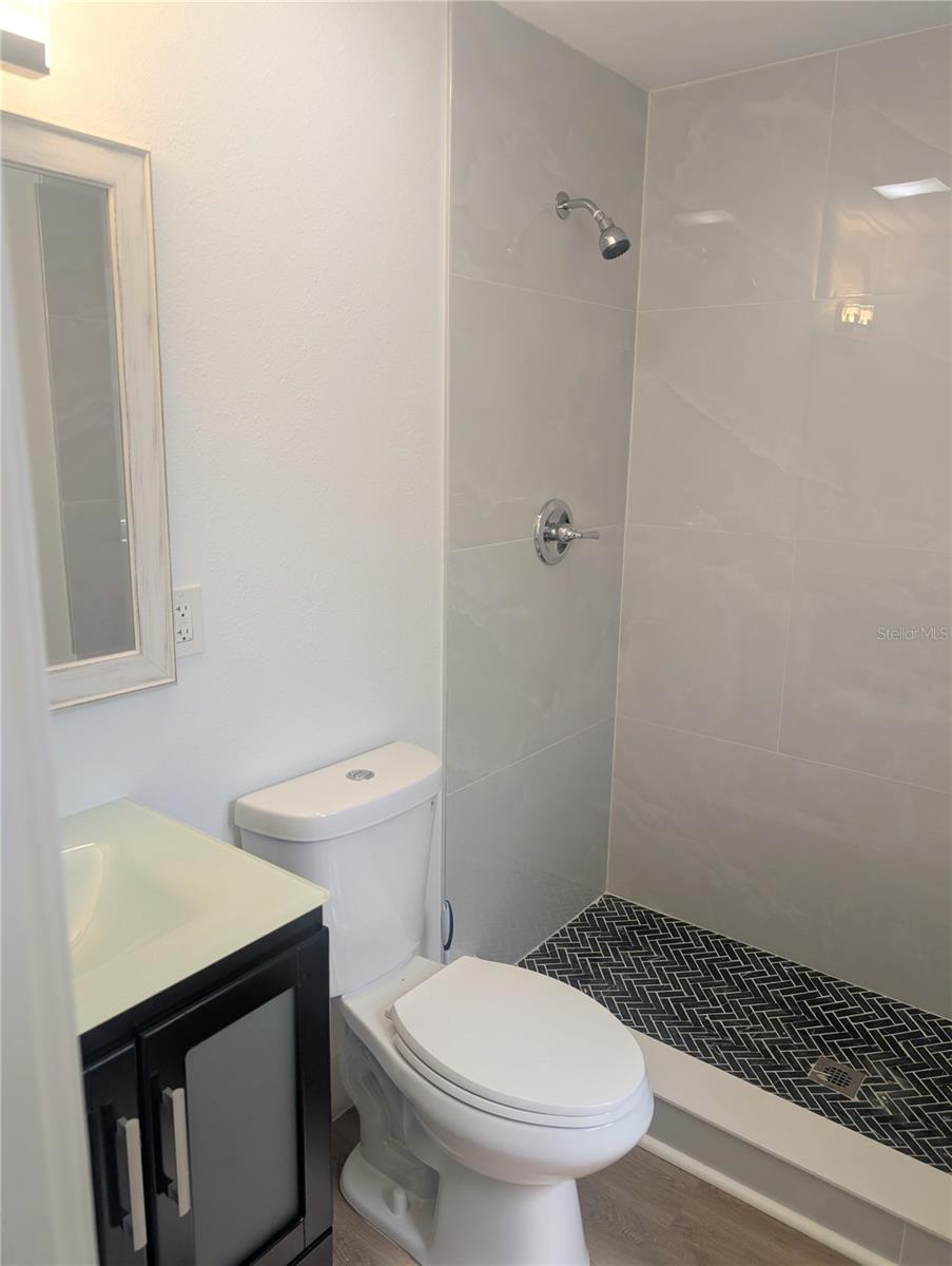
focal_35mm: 24
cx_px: 476
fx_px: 878
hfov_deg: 56.9
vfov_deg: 71.5
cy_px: 633
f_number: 1.68
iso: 130
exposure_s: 1/120
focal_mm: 6.9
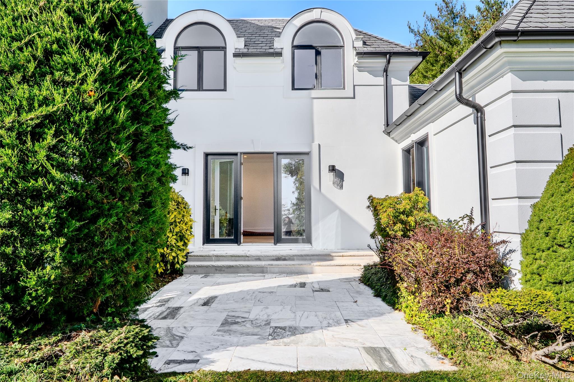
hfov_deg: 81.2
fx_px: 335
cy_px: 191
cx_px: 287
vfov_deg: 59.5
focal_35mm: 21
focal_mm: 14
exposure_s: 1/250
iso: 100
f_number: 11
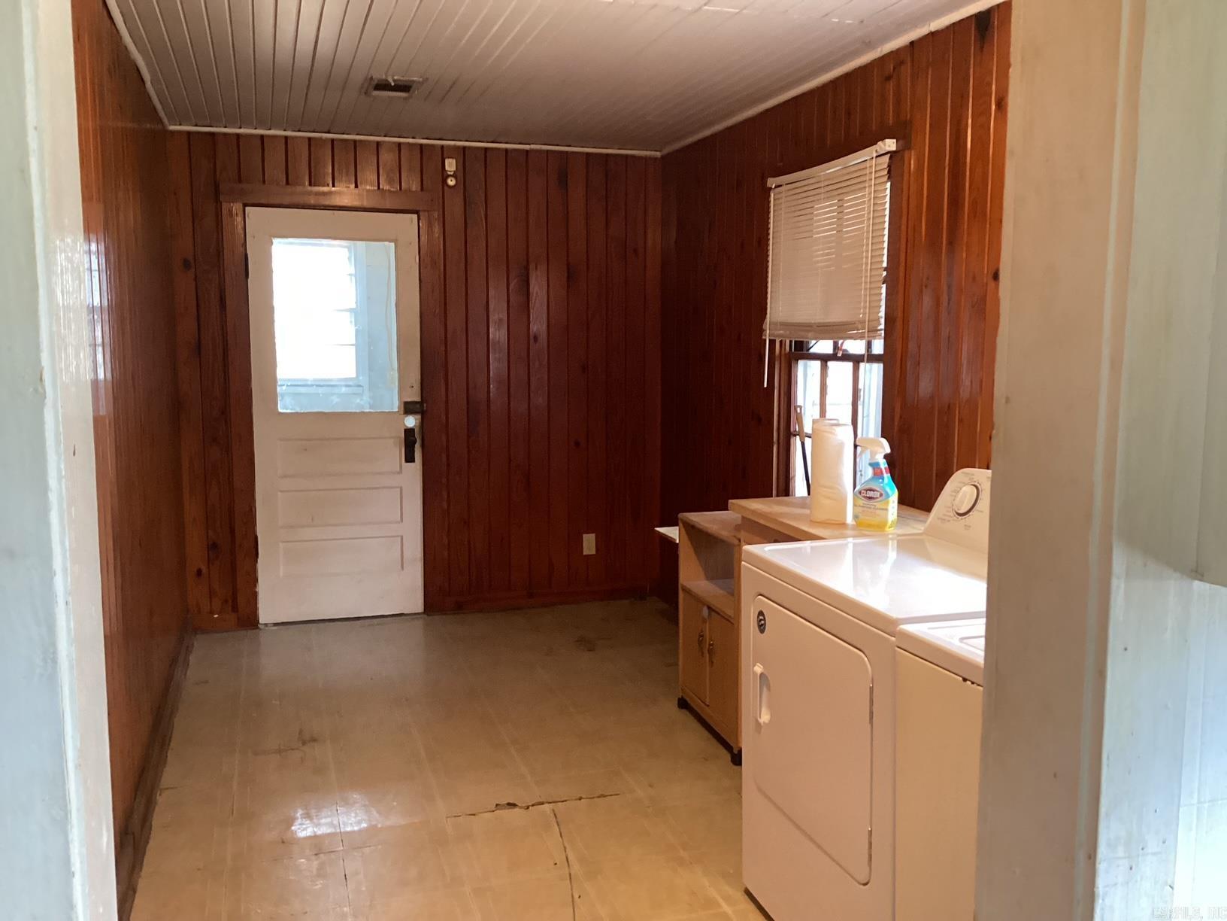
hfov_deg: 58.4
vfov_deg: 45.4
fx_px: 1099
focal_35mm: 31
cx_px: 614
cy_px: 460
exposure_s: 1/40
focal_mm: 3.3
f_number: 2.4
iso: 320
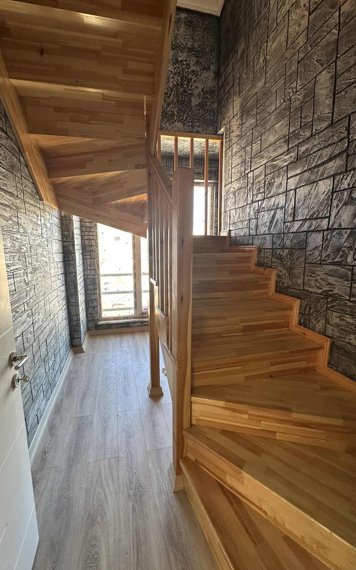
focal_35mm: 15
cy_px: 284
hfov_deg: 74.7
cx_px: 164
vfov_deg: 101.5
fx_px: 233
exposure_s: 1/99
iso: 100
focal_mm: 2.22
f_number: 2.2
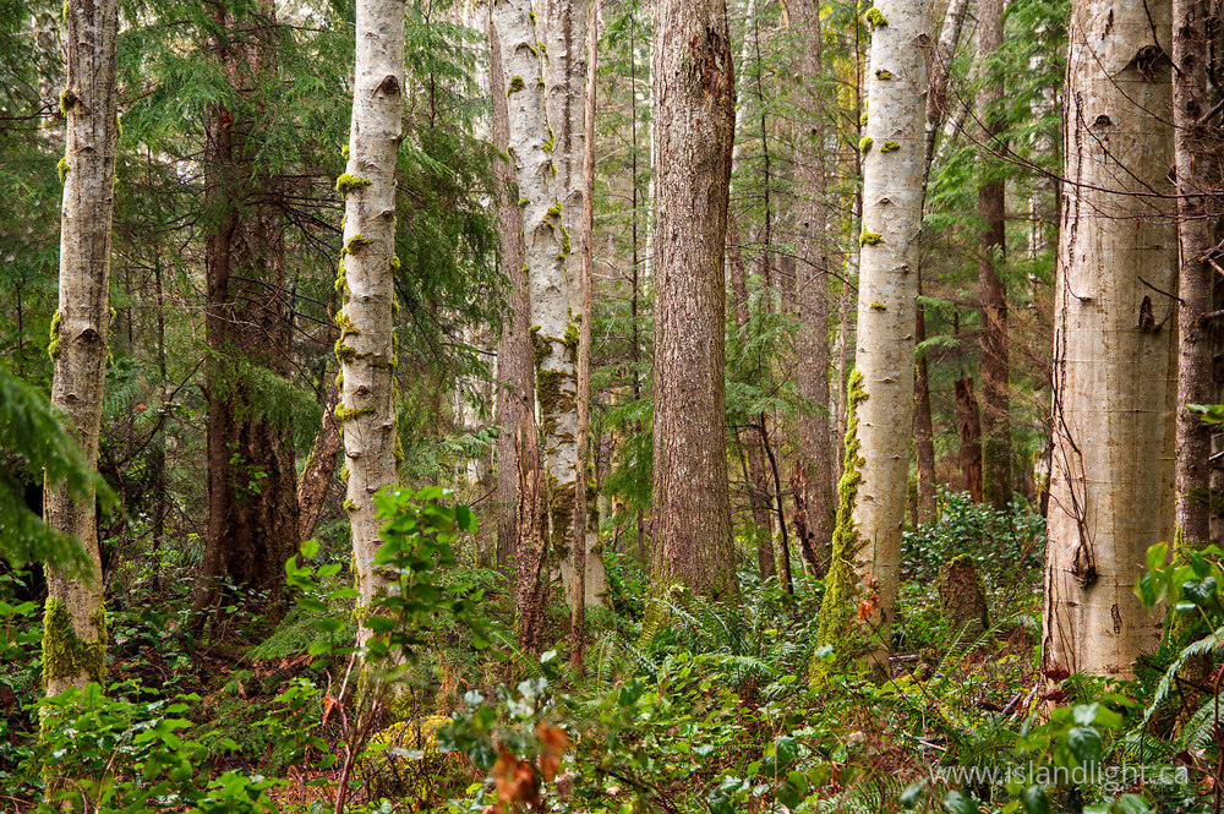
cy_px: 407
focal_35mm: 75
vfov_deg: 18.2
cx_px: 612
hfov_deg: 27.0
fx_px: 2548
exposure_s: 1/60
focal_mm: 50
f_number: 3.2
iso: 500
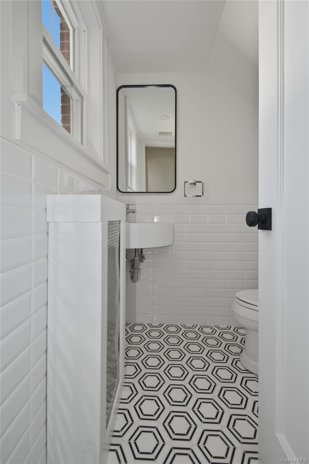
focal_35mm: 15
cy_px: 232
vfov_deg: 100.4
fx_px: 193
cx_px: 154
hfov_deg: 77.3
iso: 160
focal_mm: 10
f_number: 4.5
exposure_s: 1/60
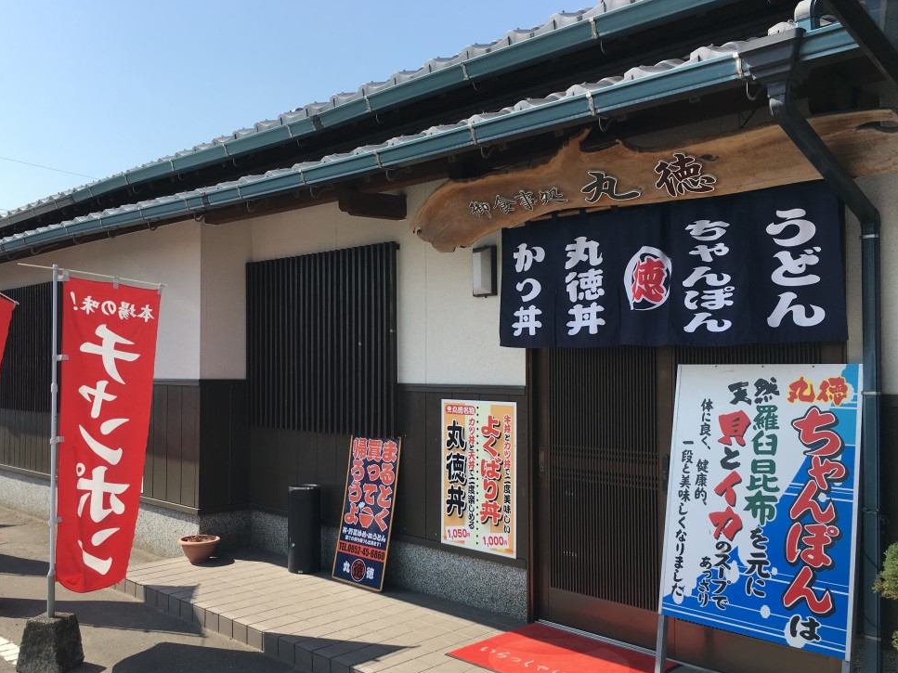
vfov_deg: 44.1
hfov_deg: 56.7
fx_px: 830
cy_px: 356
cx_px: 404
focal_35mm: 32
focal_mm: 4.15
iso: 25
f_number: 2.2
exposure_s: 1/1148
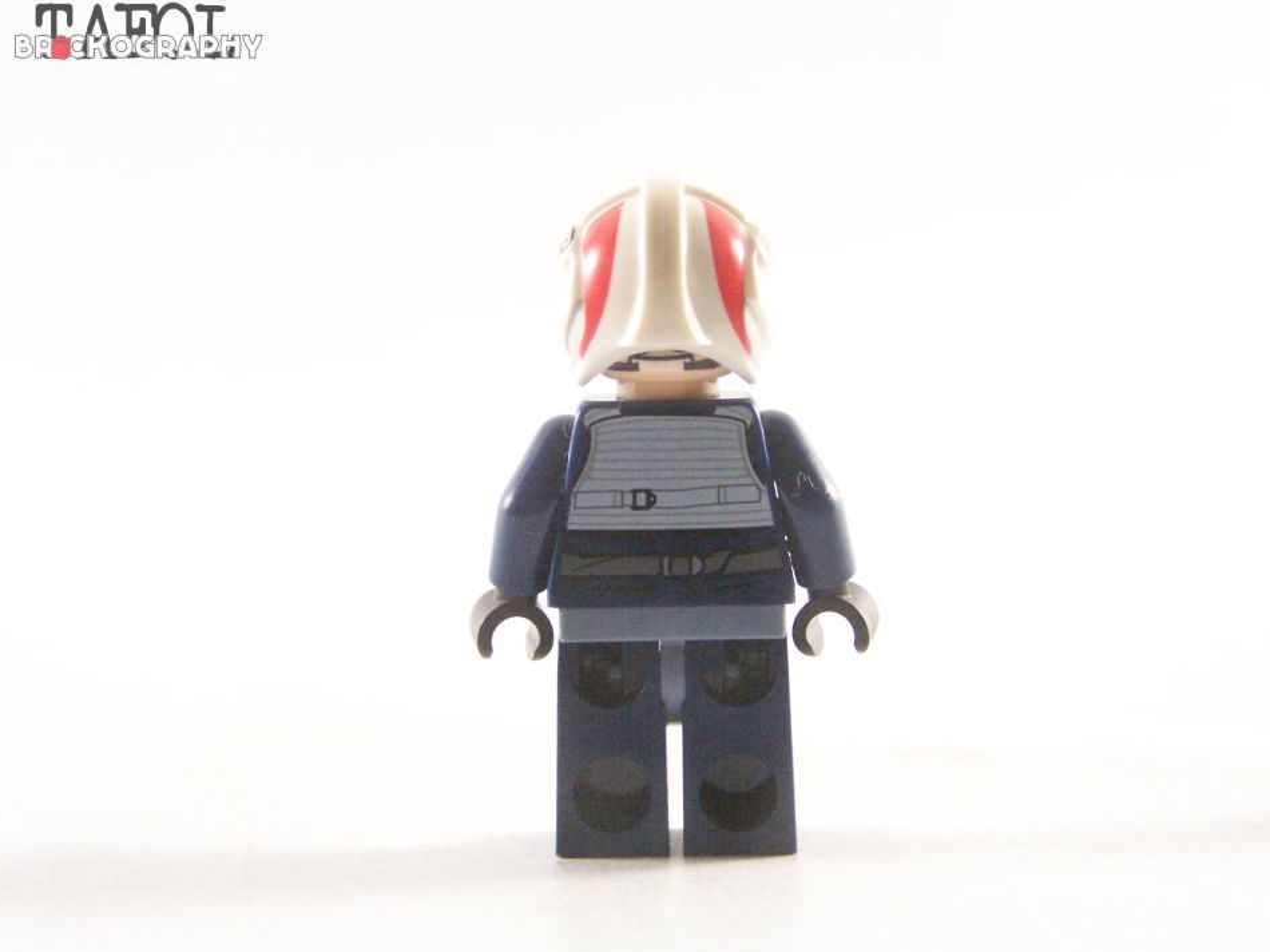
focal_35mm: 69
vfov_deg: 21.3
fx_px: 2531
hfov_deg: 28.2
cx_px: 675
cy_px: 489
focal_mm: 10.7
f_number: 3.2
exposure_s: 1/60
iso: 400
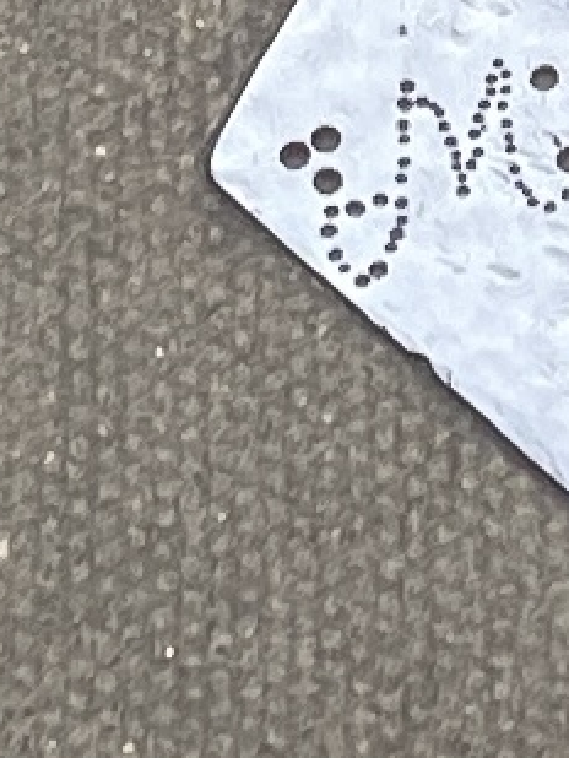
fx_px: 1270
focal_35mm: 58
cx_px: 481
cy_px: 267
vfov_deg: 33.0
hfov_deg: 24.7
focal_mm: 4.25
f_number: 1.8
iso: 64
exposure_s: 1/121
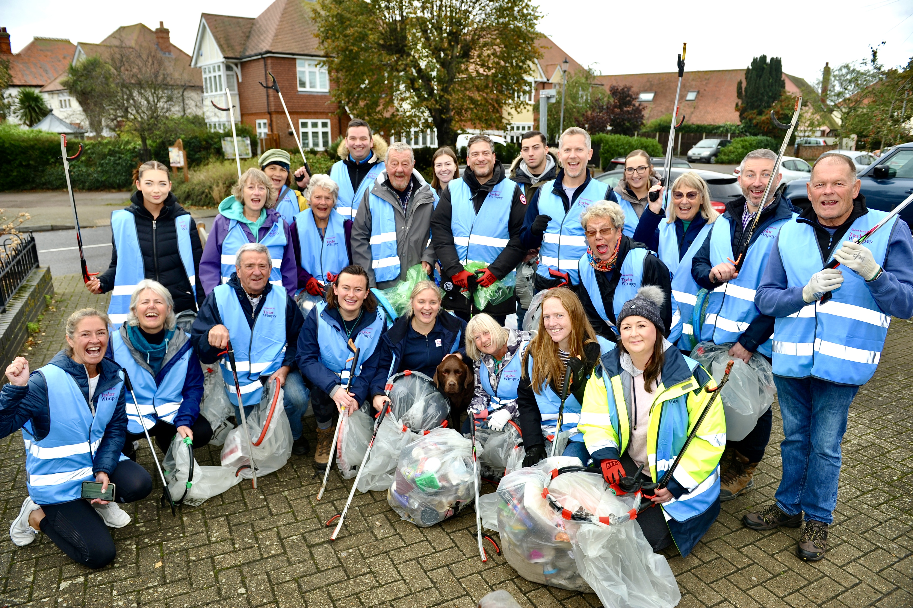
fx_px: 608
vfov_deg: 53.1
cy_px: 304
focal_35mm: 24
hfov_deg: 73.8
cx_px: 456
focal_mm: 24
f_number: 4
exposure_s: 1/320
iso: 400
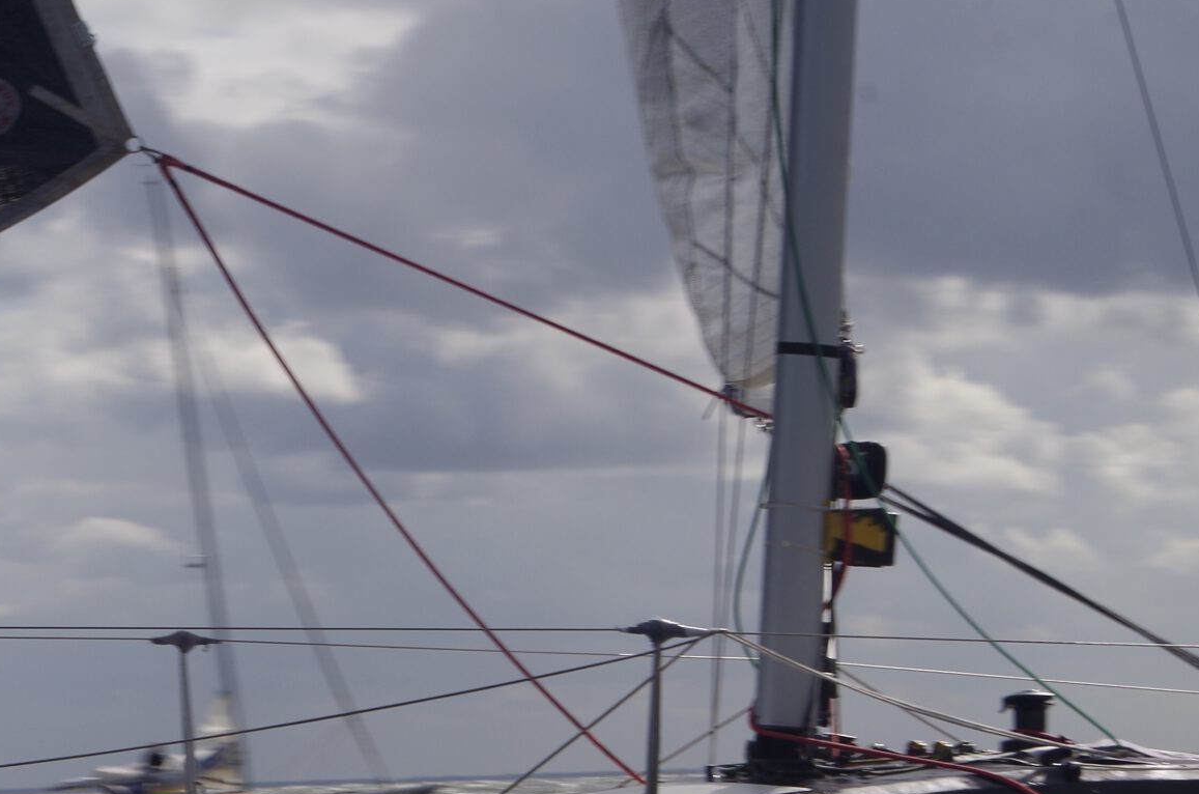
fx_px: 5517
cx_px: 253
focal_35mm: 166
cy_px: 855
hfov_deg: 12.4
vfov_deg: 8.2
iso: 100
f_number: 11
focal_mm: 50
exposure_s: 1/250
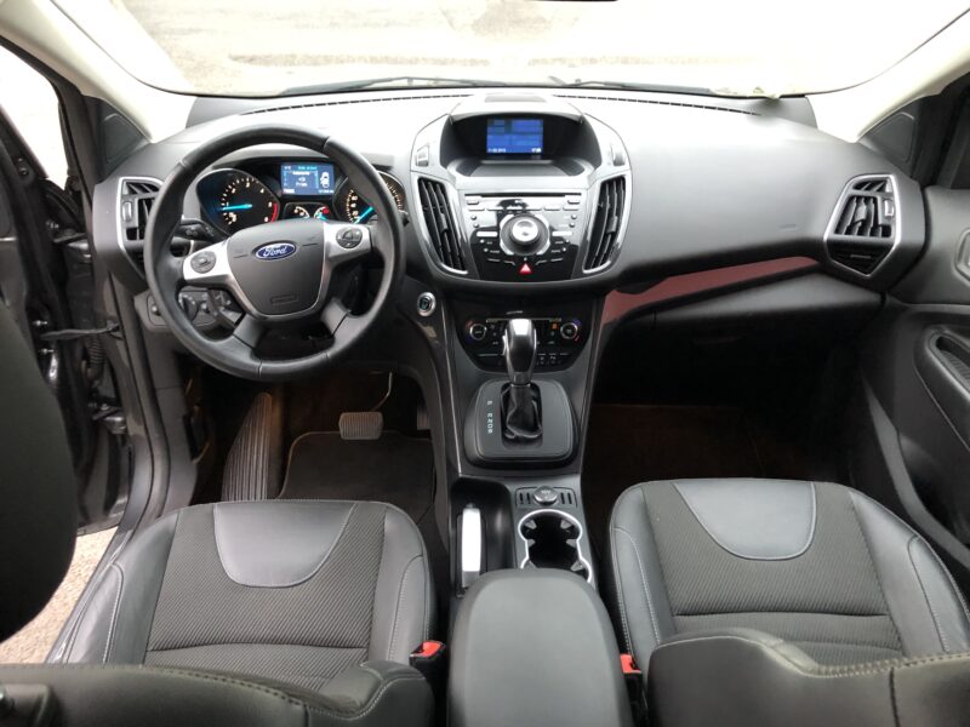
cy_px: 364
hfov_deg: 63.4
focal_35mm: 28
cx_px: 485
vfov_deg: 49.7
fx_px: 785
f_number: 1.8
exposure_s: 1/15
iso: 100
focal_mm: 3.99
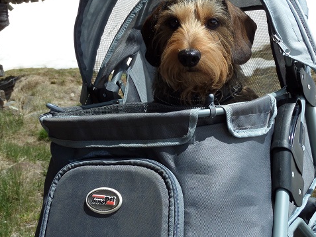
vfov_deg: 30.7
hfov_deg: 40.3
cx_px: 187
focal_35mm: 47
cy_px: 91
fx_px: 429
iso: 80
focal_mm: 5.3
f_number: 3.4
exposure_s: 1/750
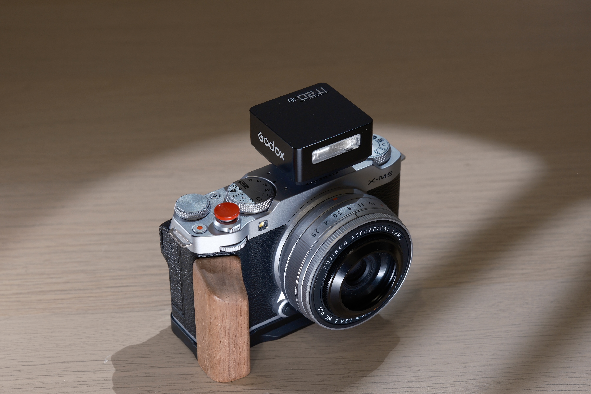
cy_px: 197
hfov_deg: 24.2
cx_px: 296
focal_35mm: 84
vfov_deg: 16.3
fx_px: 1379
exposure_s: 1/80
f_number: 5.6
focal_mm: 56
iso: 640
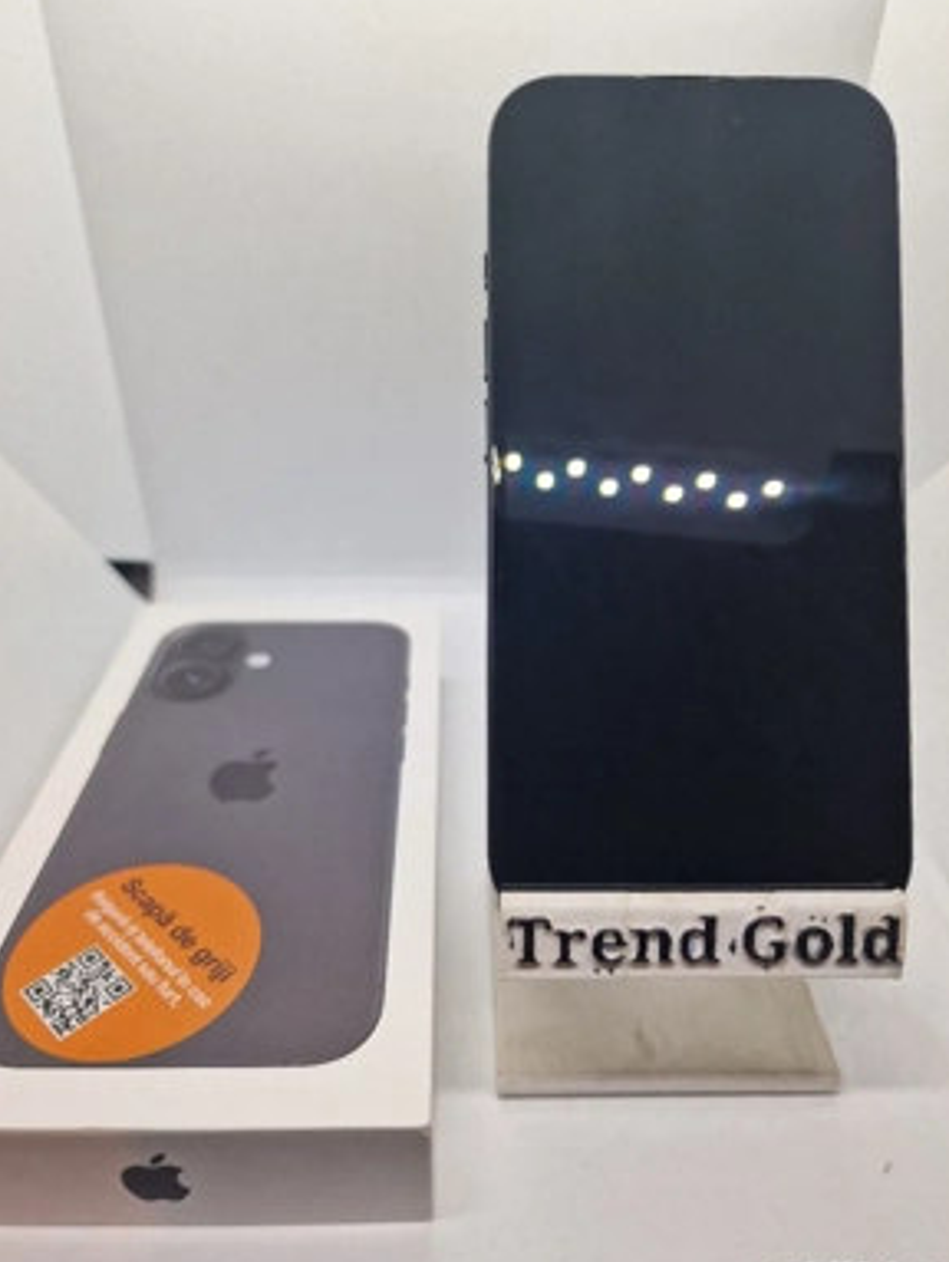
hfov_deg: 56.9
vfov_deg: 71.5
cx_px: 465
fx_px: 876
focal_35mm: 24
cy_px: 646
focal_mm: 6.4
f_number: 1.8
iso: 50
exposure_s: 1/182
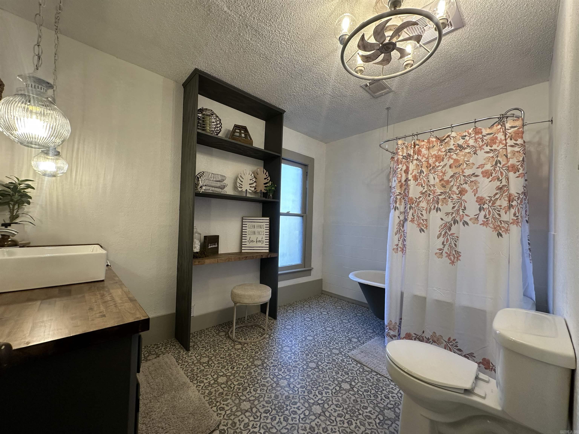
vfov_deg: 85.7
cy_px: 217
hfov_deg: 102.1
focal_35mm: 14
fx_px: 234
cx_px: 290
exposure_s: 1/120
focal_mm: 2.22
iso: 125
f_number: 2.2
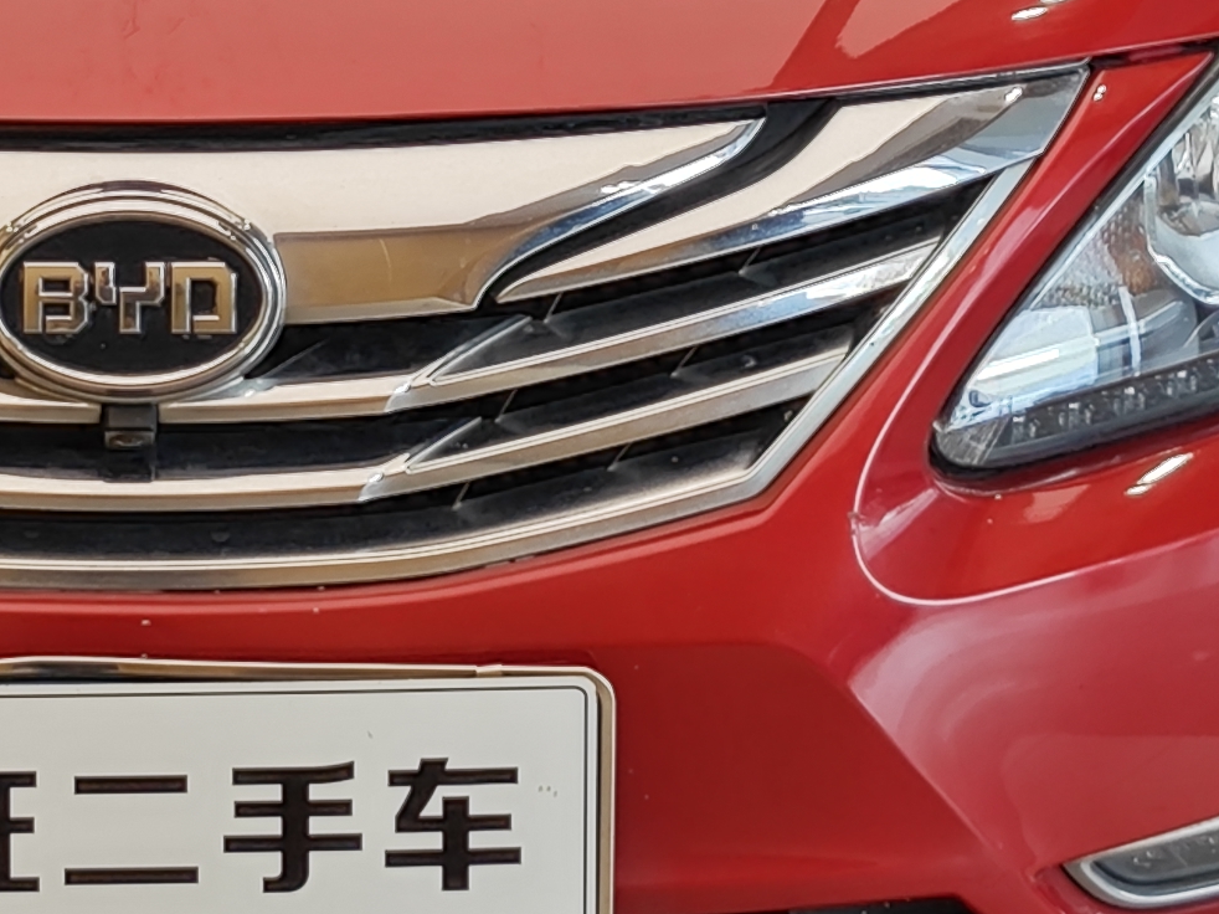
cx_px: 142
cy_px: -333
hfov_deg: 13.4
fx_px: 5140
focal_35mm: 146
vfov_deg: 9.9
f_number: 1.9
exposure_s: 1/100
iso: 64
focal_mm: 8.7
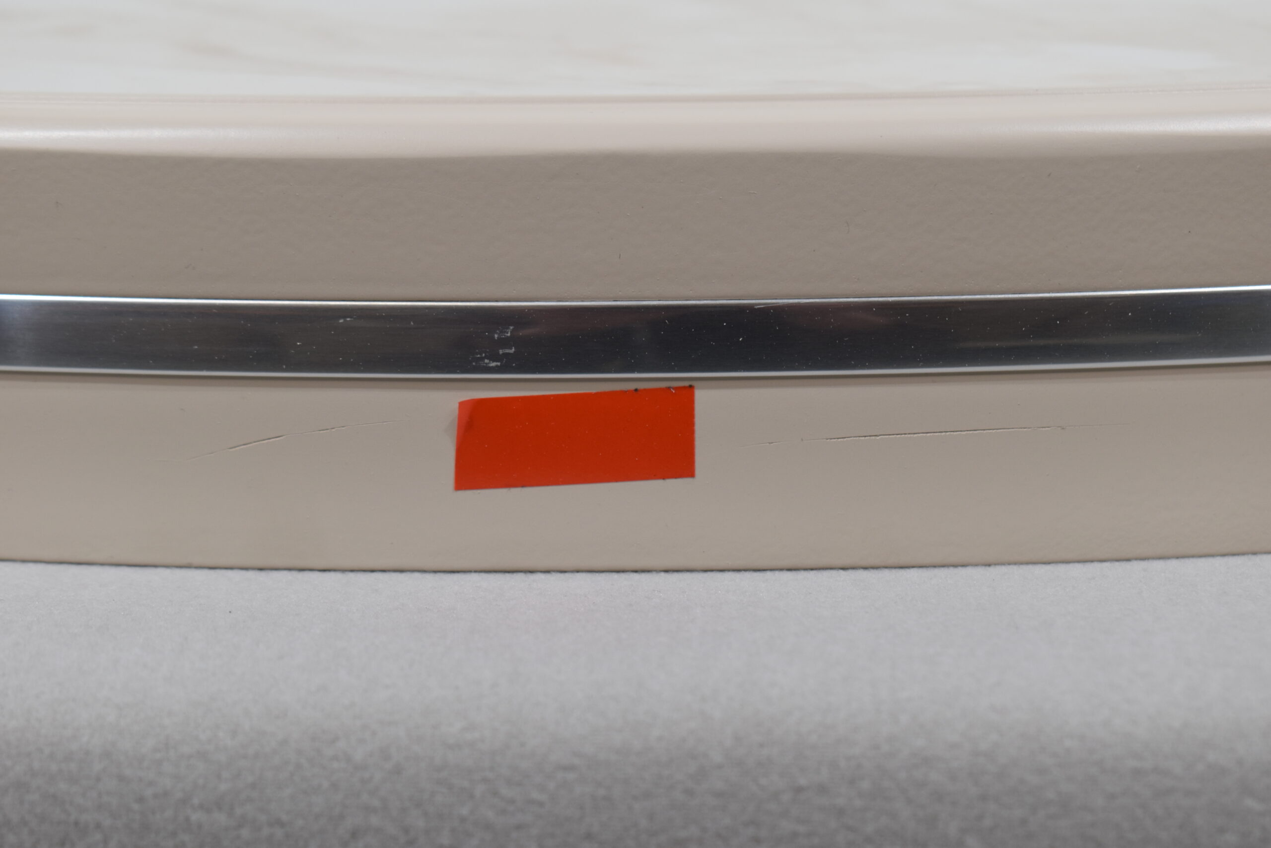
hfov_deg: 24.6
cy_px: 424
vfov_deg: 16.6
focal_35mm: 82
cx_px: 636
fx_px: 2913
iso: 400
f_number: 7.1
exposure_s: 1/60
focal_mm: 55
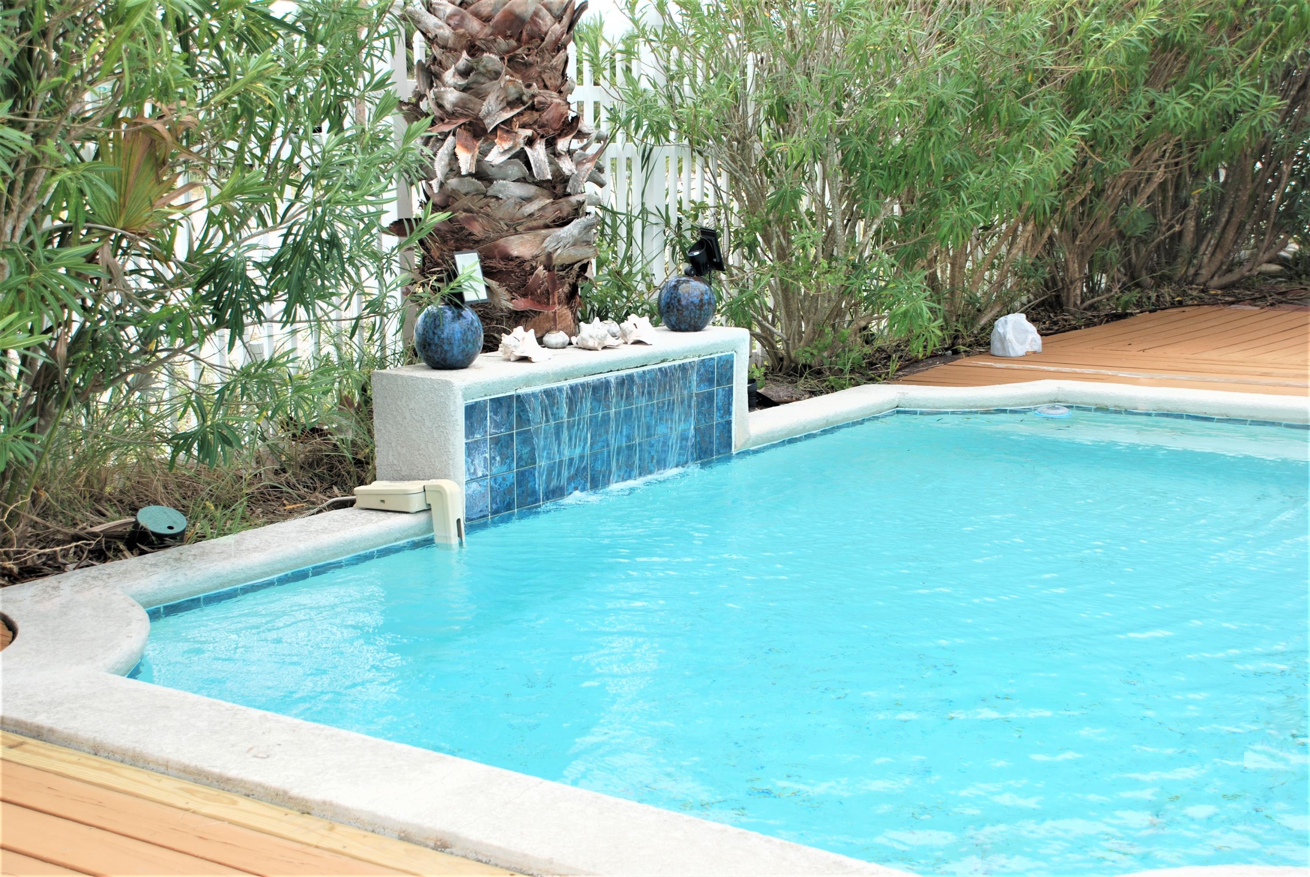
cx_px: 655
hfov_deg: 41.1
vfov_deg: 28.1
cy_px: 438
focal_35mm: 48
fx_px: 1749
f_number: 6.3
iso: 100
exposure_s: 1/160
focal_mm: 32
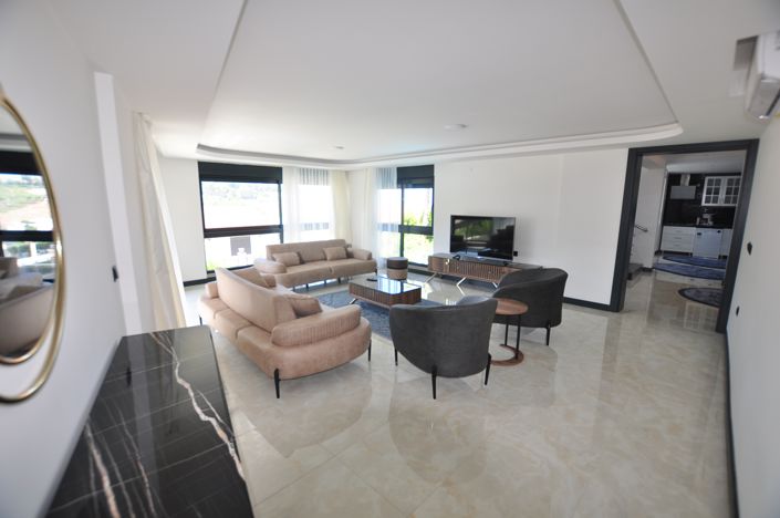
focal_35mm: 15
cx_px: 390
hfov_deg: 100.5
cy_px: 259
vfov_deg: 77.2
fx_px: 325
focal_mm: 10
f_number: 4.5
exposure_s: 1/100
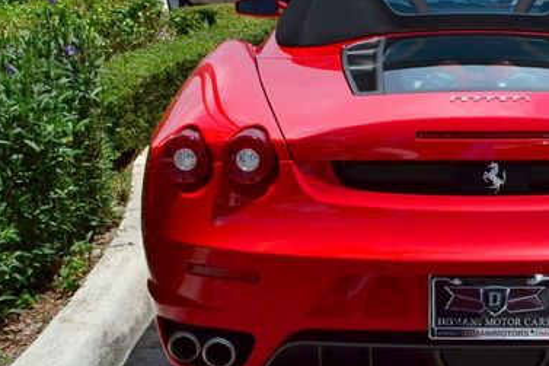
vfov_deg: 26.5
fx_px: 777
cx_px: 462
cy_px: 168
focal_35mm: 51
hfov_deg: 37.1
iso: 800
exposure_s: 1/800
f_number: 14
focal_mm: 20
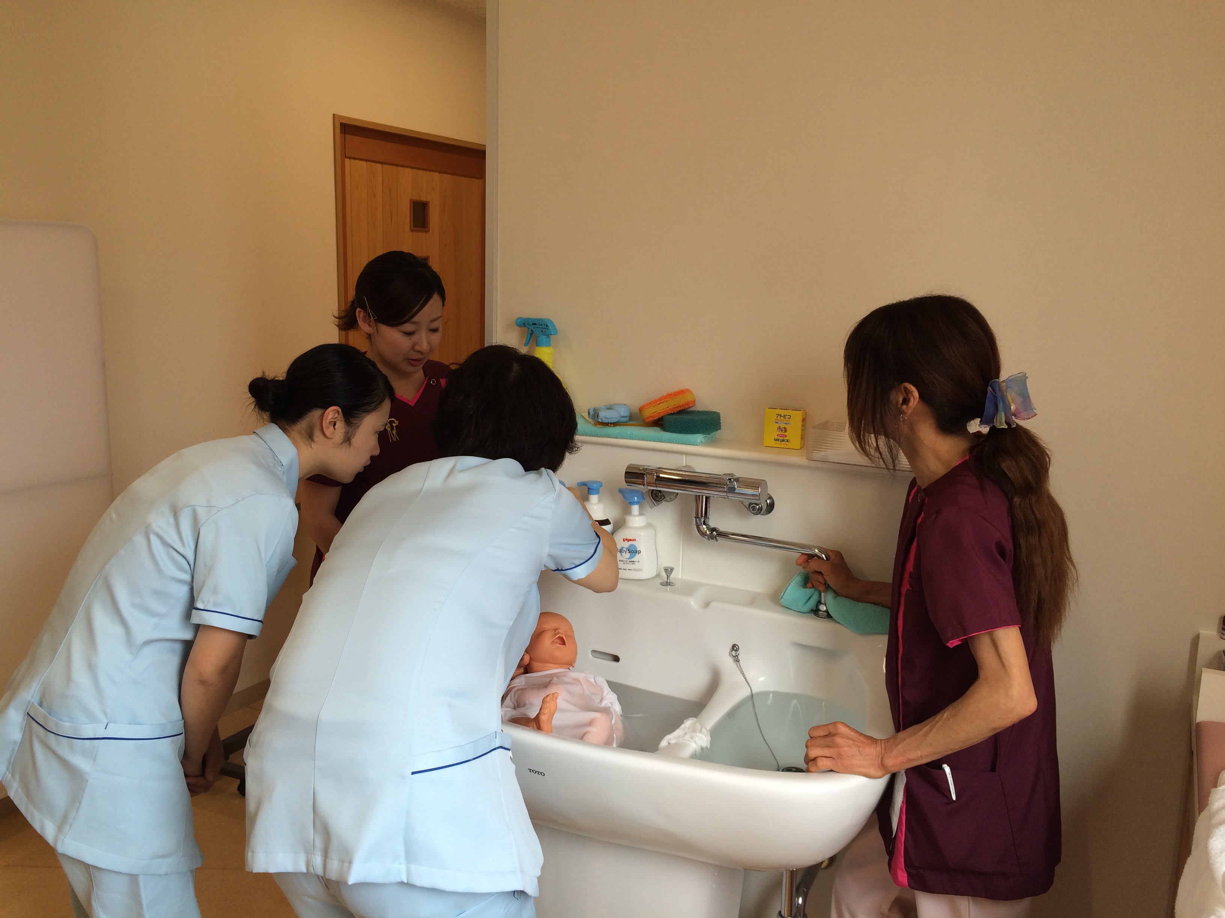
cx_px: 612
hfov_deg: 61.7
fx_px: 1026
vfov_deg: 48.2
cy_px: 459
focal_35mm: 29
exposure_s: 1/127
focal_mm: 4.15
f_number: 2.2
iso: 32
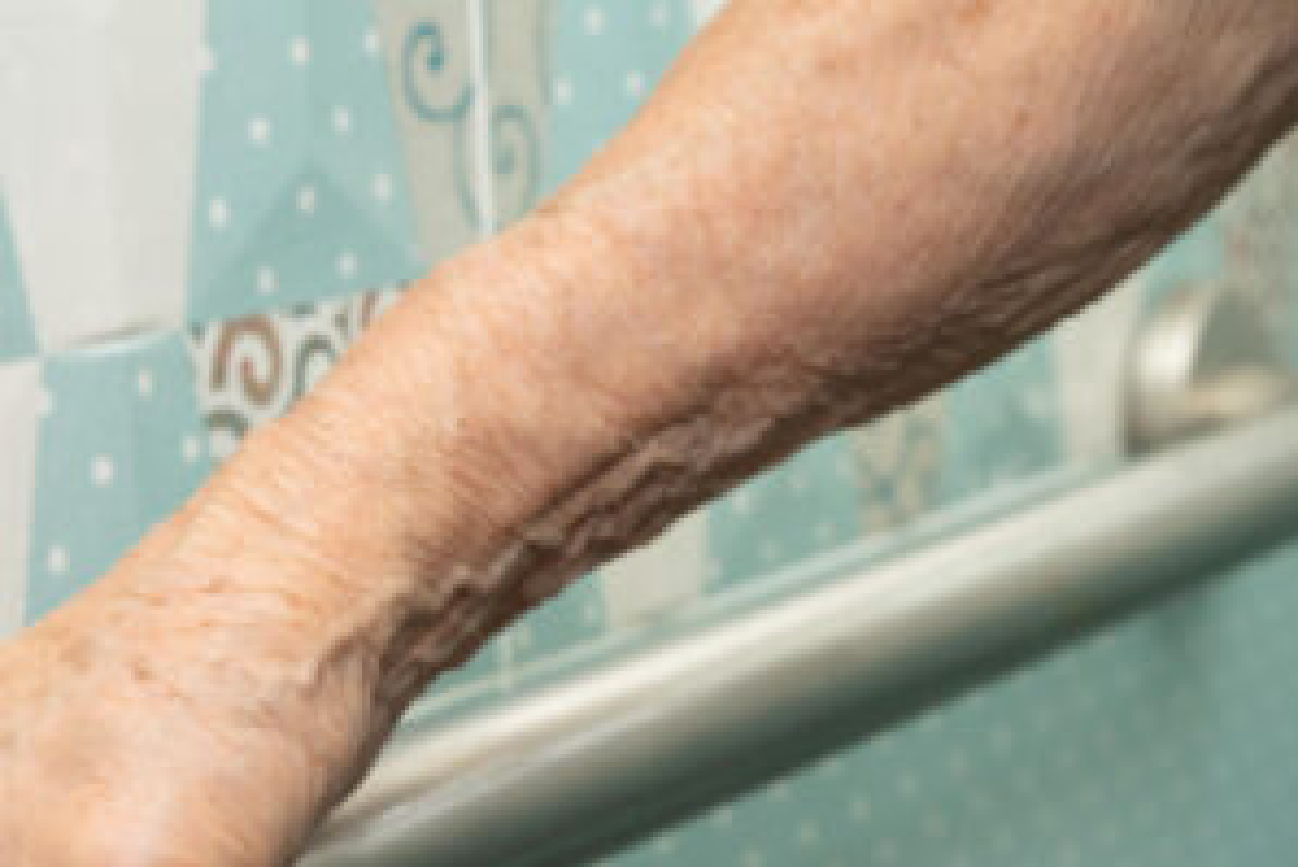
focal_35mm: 105
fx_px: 3787
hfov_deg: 19.4
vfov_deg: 13.0
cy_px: 734
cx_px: 385
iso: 800
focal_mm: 50
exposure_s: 1/80
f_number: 6.3
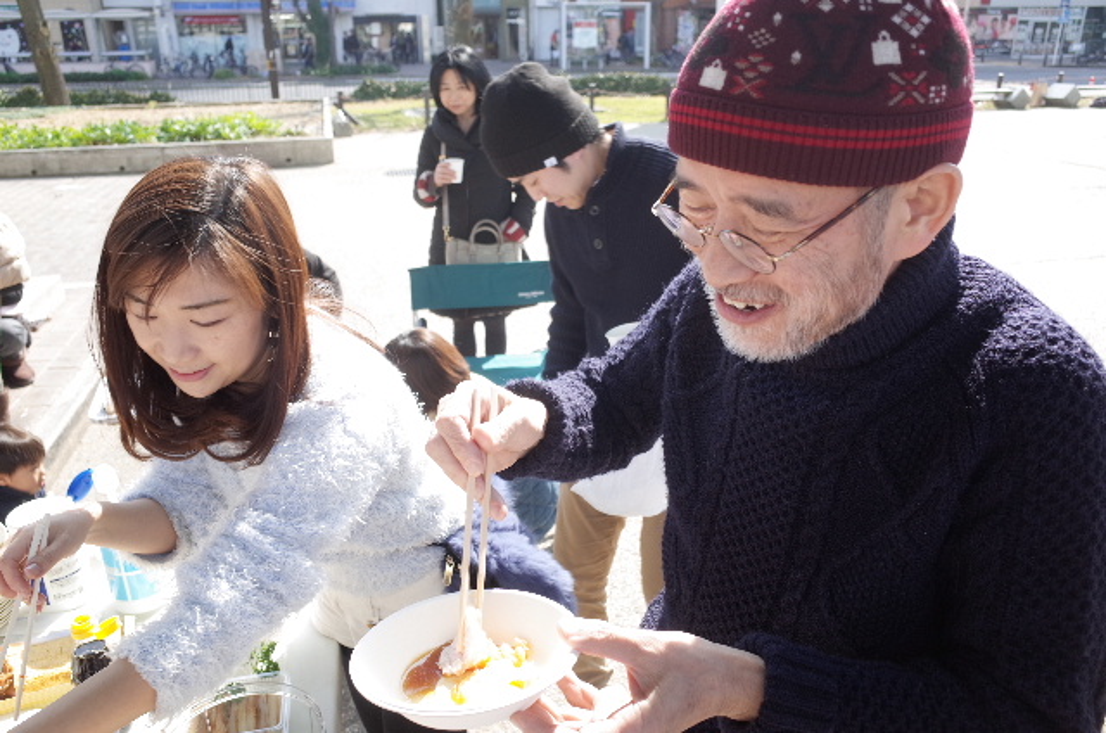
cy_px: 366
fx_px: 859
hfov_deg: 65.6
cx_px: 553
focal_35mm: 28
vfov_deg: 46.2
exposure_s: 1/100
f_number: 4.5
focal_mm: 18.3
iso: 100
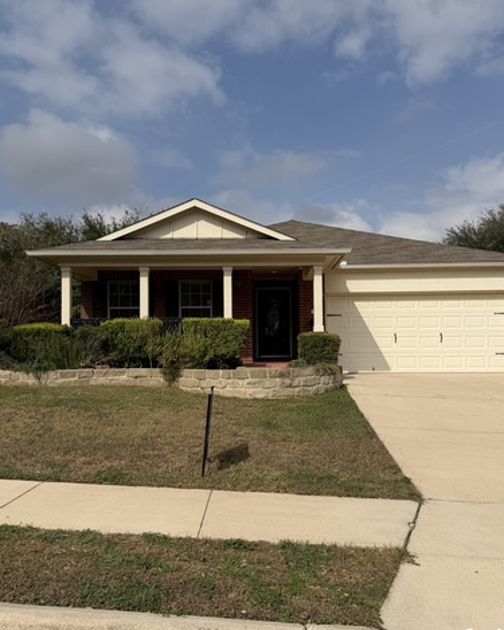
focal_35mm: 32
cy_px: 318
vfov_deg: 55.7
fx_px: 597
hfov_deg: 45.8
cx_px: 254
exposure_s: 1/11905
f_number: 1.78
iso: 80
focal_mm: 6.76
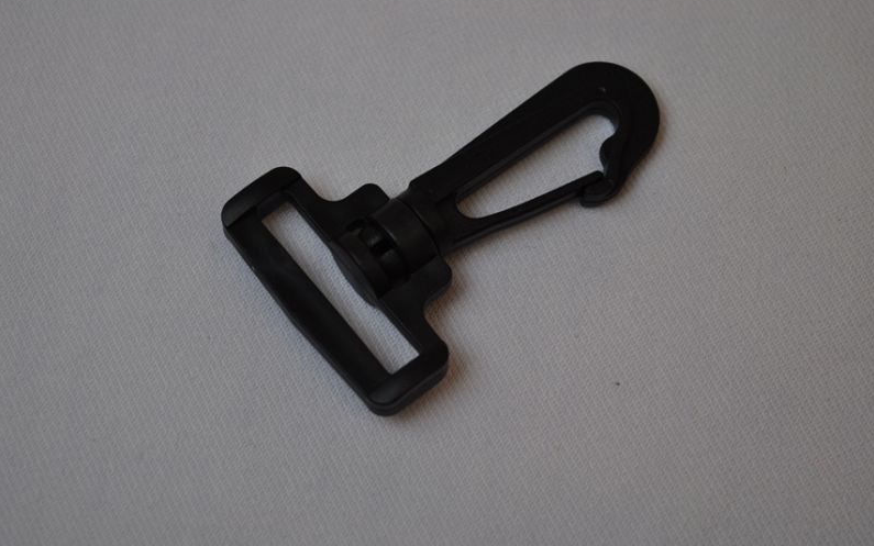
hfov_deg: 24.5
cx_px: 438
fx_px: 2013
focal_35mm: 85
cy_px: 258
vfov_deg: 15.5
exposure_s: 1/50
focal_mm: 55
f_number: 5.6
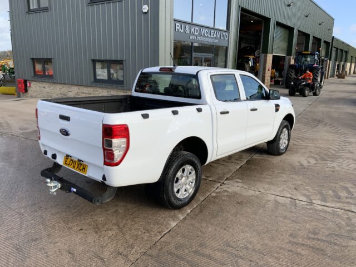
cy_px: 134
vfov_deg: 48.2
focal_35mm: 29
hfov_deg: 61.7
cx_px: 178
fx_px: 298
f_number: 1.8
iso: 16
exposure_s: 1/962
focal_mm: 3
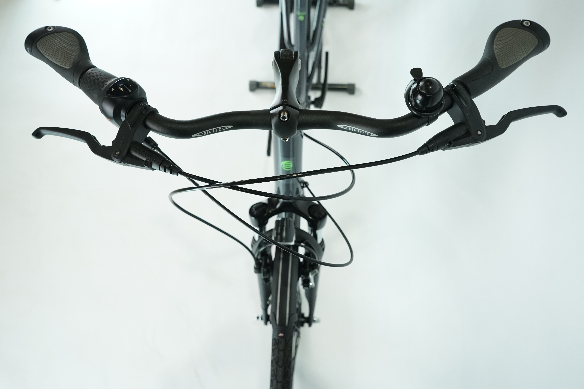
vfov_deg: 46.4
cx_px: 292
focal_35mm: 28
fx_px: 454
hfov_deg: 65.5
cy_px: 194
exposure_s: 1/200
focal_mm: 28
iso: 1600
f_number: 5.6
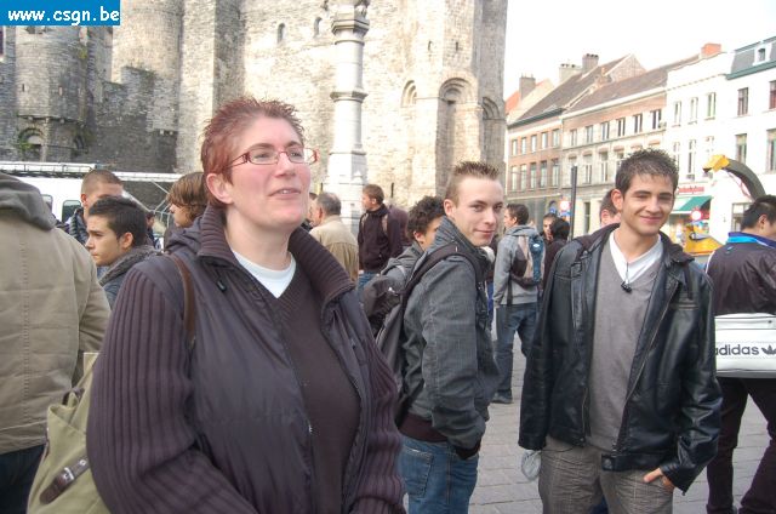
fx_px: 581
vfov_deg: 47.7
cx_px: 388
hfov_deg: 67.5
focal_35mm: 27
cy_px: 257
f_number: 4
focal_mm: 18
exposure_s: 1/500
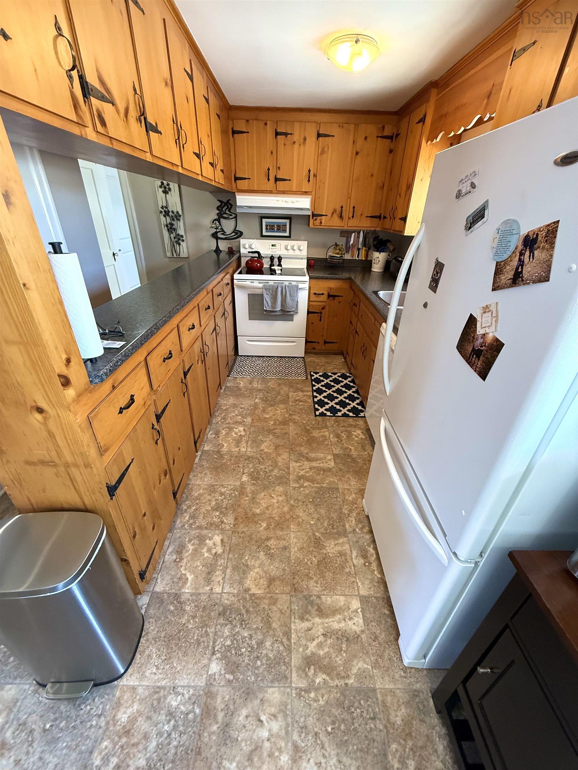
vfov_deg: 102.1
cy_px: 385
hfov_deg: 85.7
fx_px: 312
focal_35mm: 14
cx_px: 289
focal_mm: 2.22
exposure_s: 1/80
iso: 320
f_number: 2.2
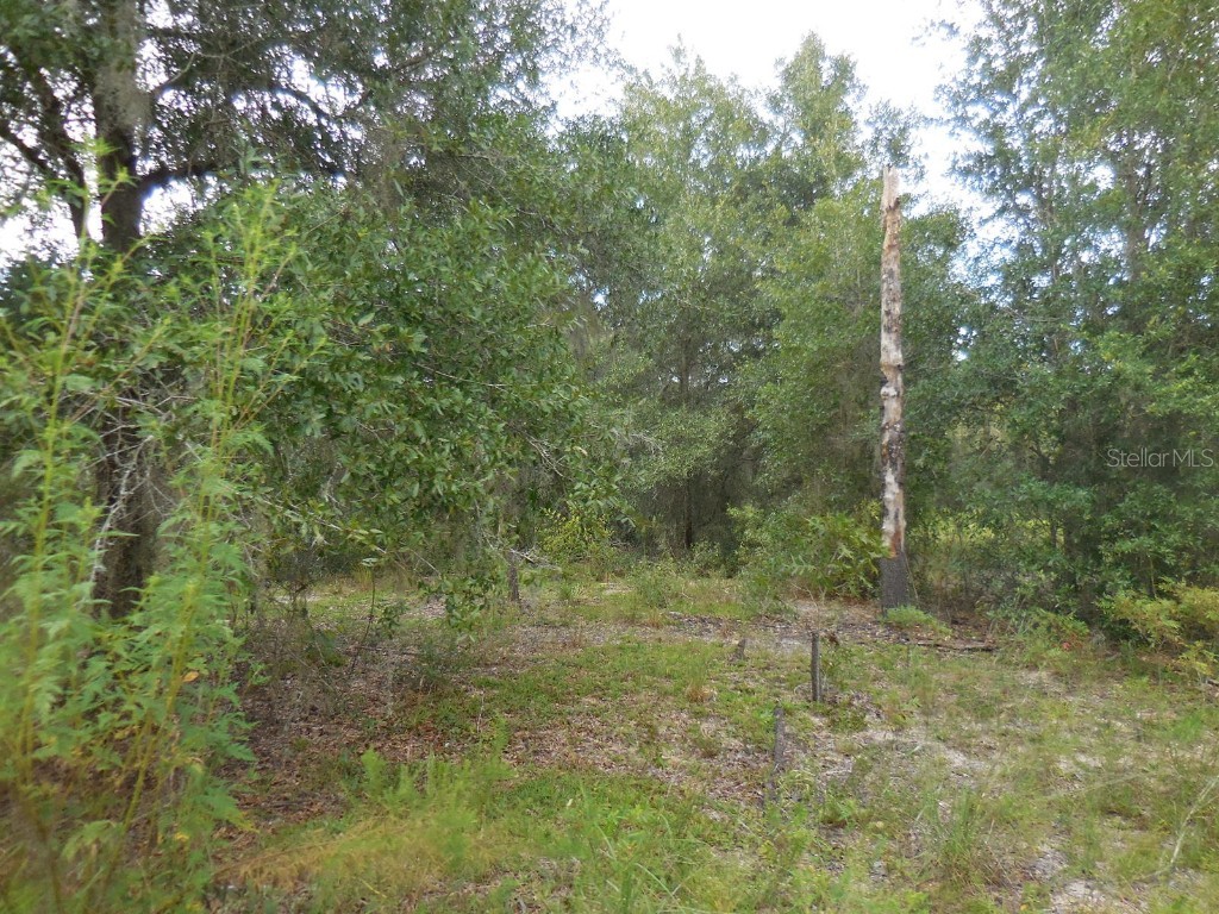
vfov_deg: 54.9
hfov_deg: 69.4
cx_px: 610
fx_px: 880
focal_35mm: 25
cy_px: 457
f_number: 3.3
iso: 180
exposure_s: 1/250
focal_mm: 4.5
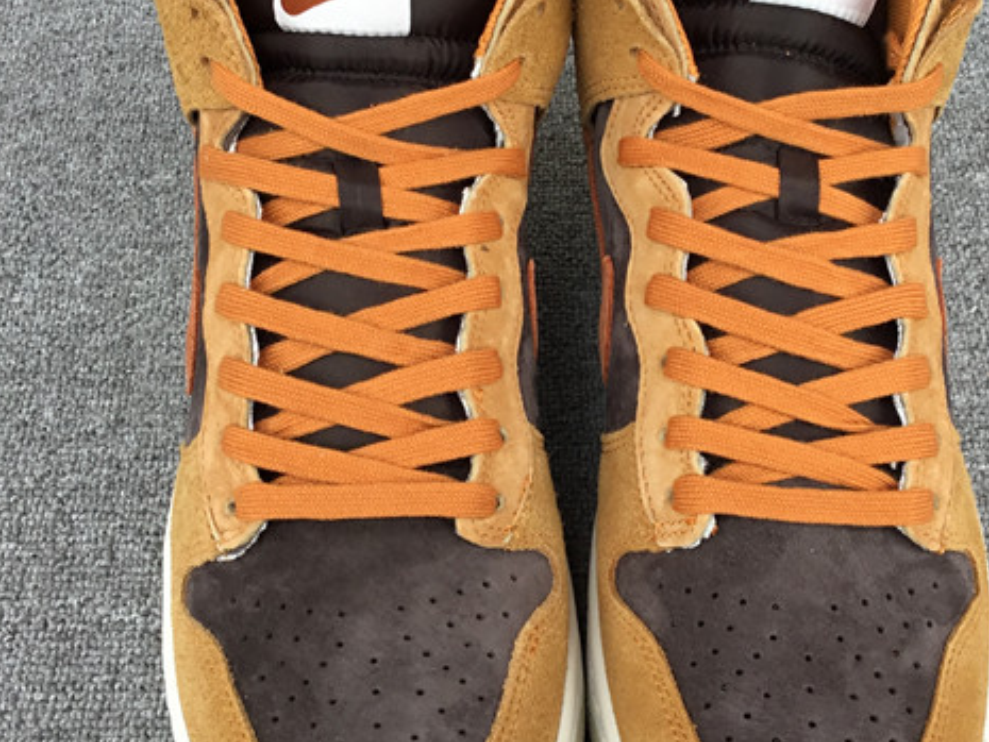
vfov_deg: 24.4
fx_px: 1715
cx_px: 555
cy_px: 392
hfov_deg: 32.1
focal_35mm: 60
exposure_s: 1/214
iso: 25
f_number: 2.4
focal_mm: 3.3
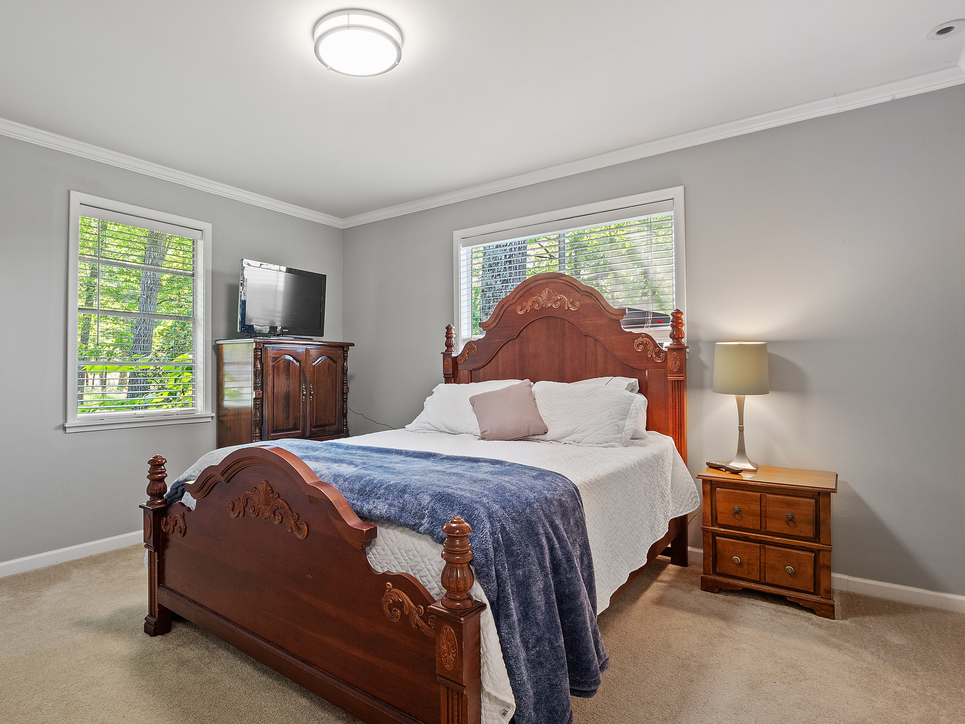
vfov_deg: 71.5
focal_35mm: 18
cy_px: 381
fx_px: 502
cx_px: 427
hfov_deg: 87.4
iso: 400
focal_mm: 8
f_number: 5.6
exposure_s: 1/8
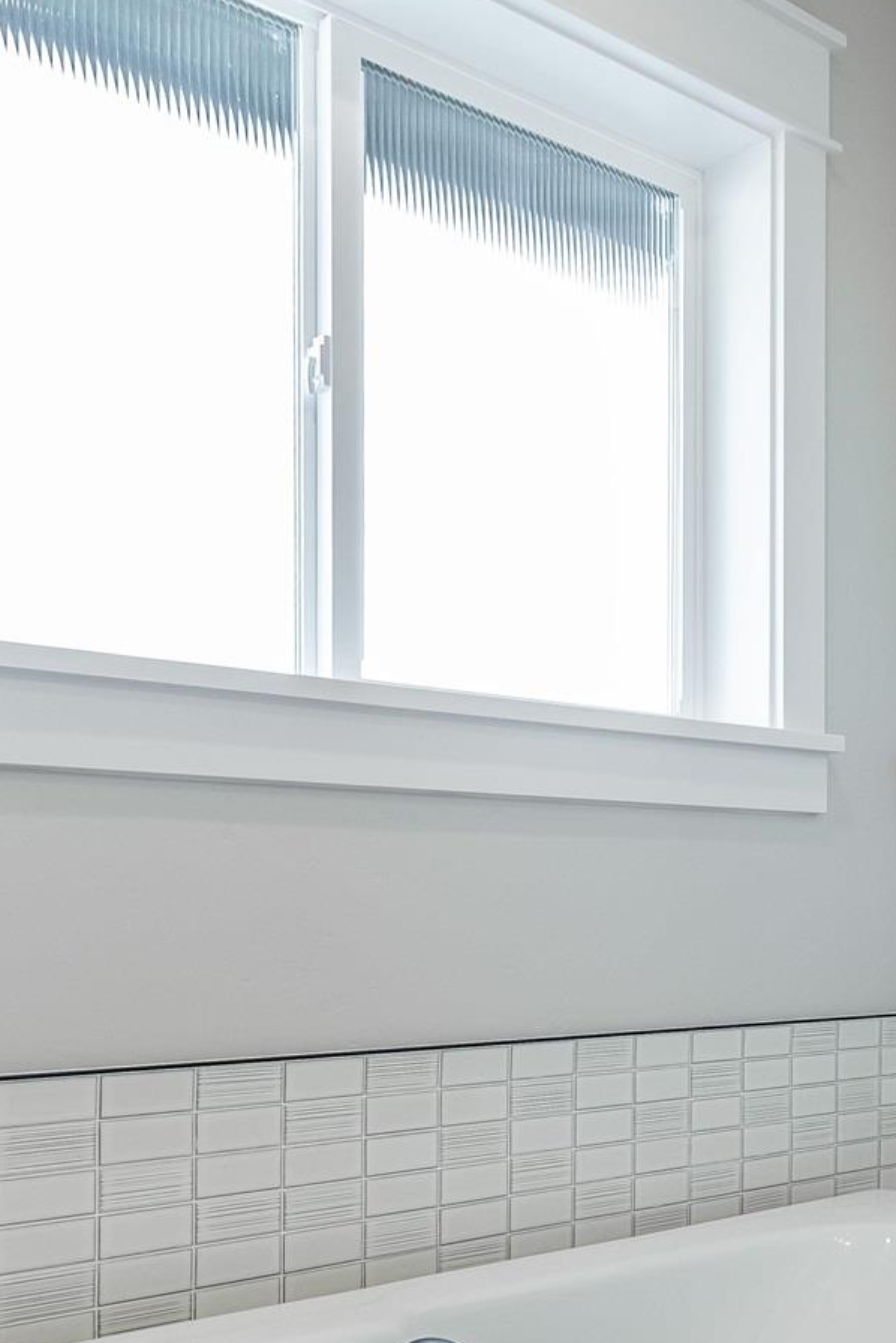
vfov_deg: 48.6
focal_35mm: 36
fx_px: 1343
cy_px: 1159
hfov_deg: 35.9
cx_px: 692
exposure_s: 1/160
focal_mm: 14
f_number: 4.5
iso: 800
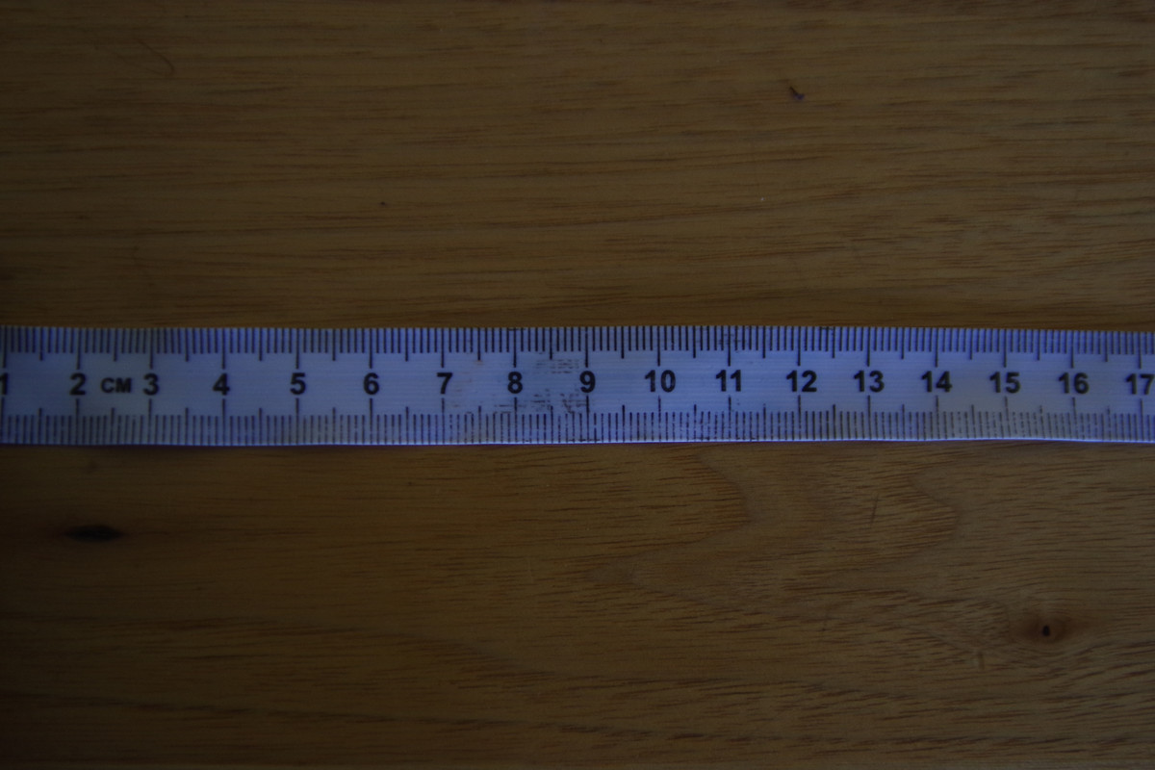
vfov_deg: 31.9
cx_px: 578
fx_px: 1347
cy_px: 385
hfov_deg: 46.4
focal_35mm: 42
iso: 800
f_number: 4
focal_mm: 28
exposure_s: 1/125
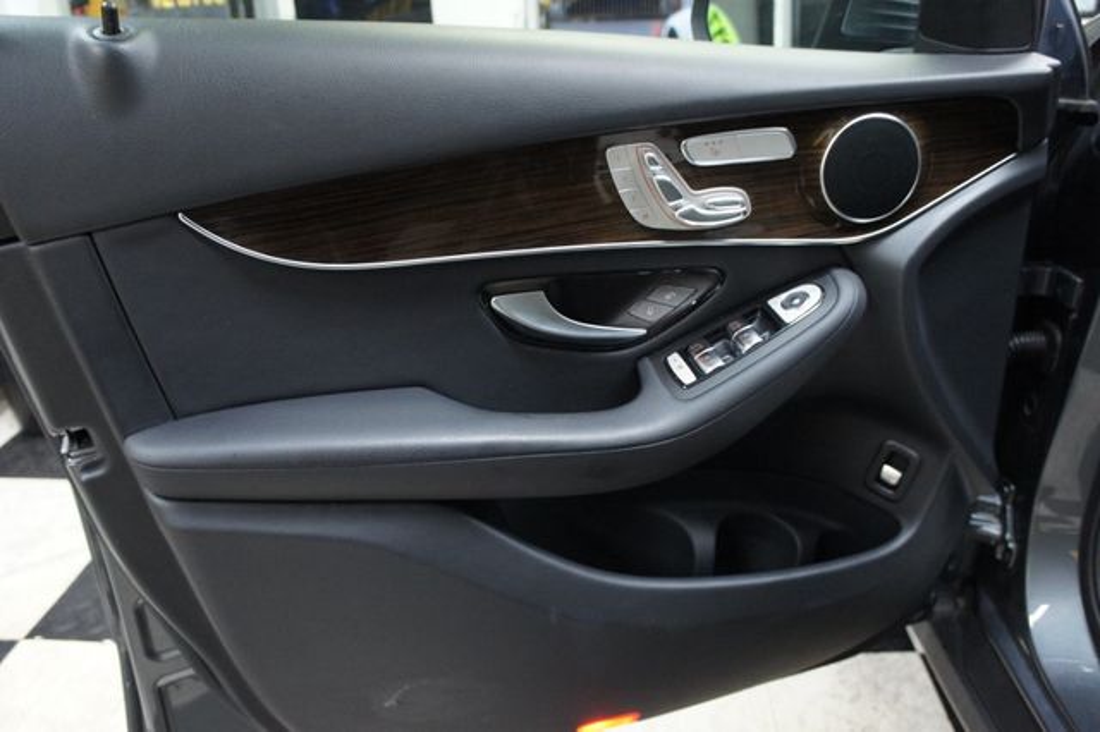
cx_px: 550
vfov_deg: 47.9
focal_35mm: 27
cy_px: 366
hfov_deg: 67.4
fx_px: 825
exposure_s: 1/30
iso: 1600
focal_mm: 18
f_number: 3.5
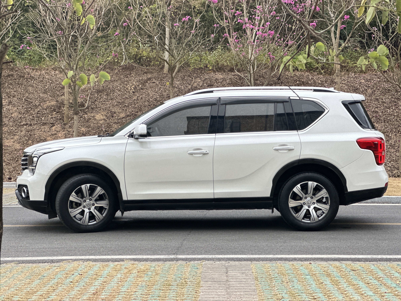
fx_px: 892
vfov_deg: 19.1
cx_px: 200
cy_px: 150
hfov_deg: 25.3
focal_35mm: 77
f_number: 2.8
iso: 250
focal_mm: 9
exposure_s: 1/68
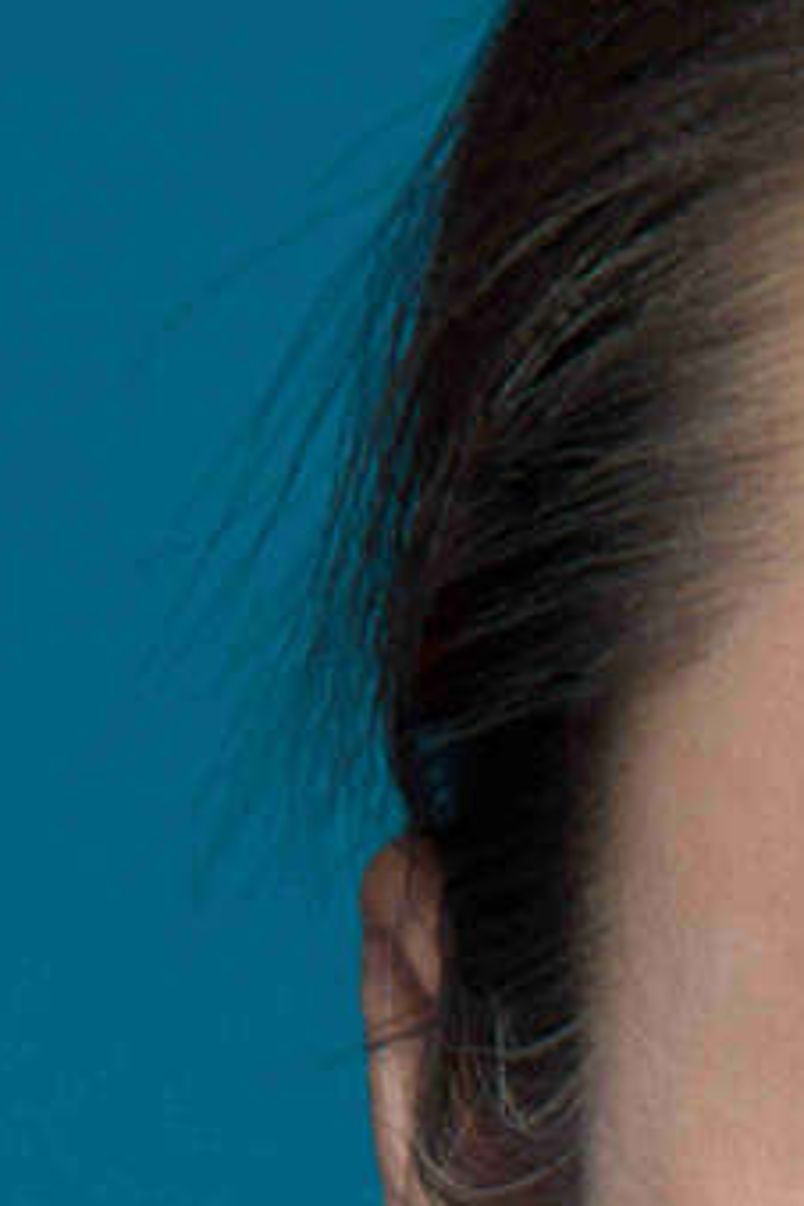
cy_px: 2124
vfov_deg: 2.2
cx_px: 1636
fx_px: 31856
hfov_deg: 1.4
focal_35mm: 951
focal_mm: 175
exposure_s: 1/125
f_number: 9
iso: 125
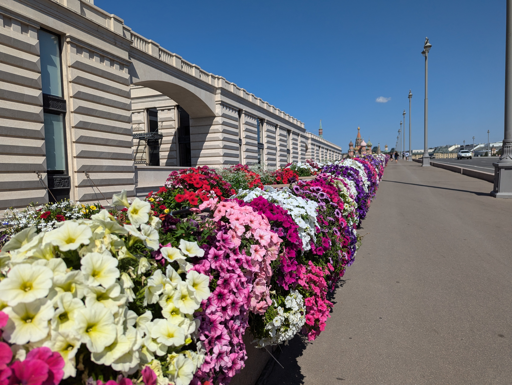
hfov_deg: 71.5
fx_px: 355
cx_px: 256
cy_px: 192
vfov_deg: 56.9
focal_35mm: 24
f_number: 1.85
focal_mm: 6.81
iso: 42
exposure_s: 1/4049
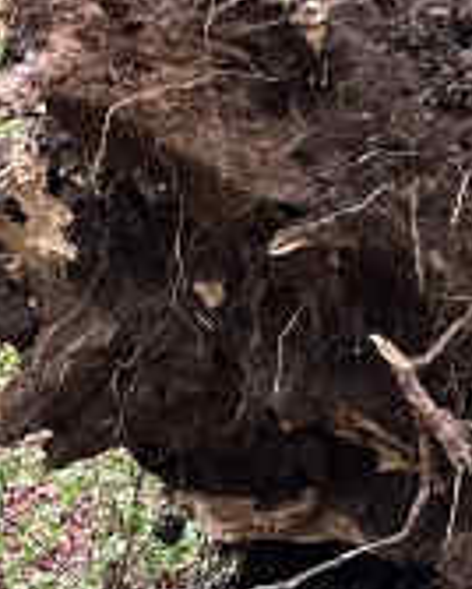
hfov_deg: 8.3
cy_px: -69
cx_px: 1349
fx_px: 2824
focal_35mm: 162
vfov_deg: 11.7
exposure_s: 1/121
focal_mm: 5.7
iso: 100
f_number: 1.5
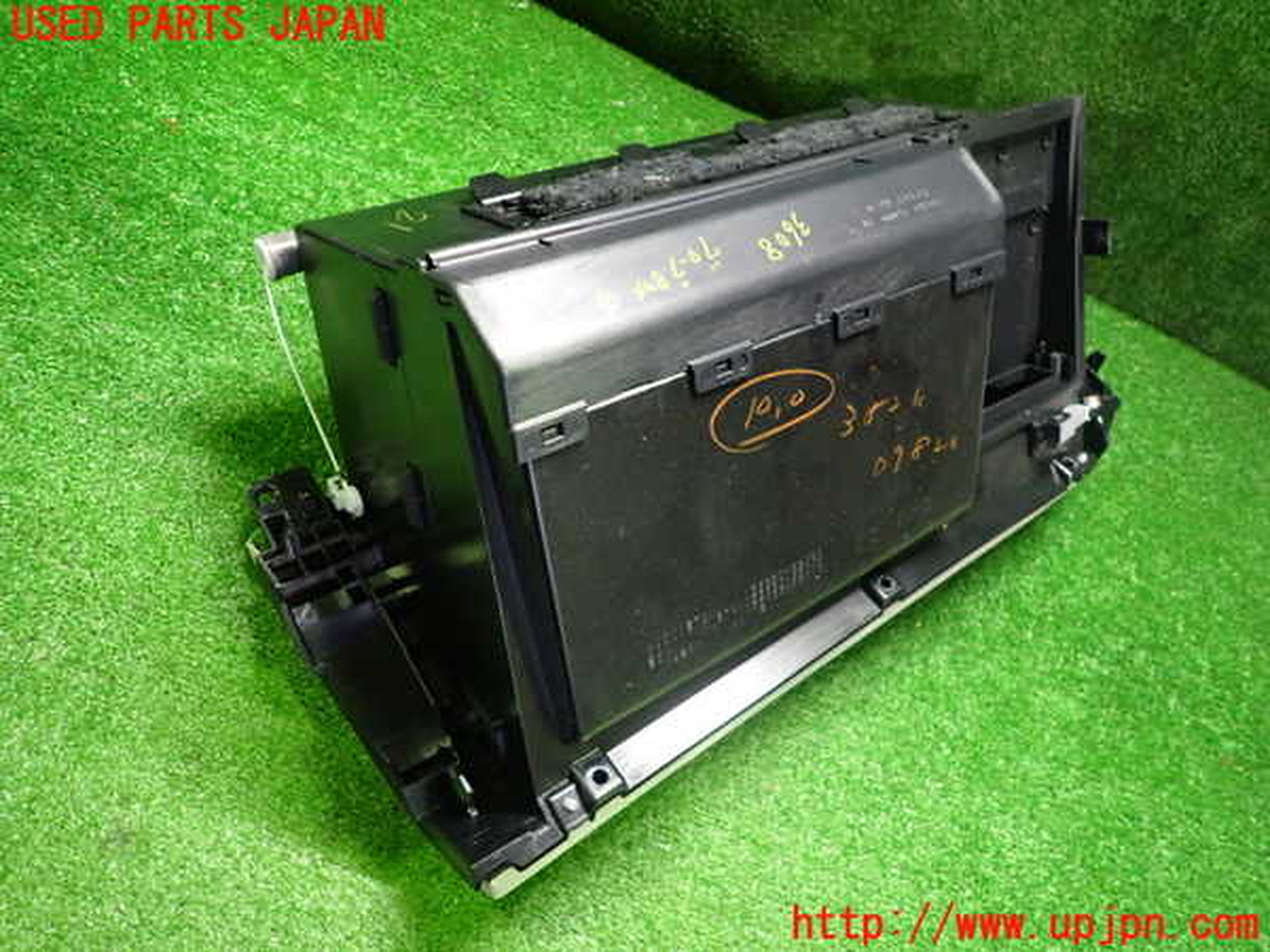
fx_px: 917
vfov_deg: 54.9
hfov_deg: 69.4
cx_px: 635
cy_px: 476
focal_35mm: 25
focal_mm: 4.5
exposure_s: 1/25
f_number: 2
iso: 800
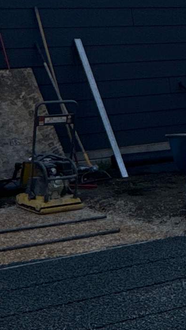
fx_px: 772
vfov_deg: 19.8
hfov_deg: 12.6
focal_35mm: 88
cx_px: 328
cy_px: 539
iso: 50
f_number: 2.2
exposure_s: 1/1709
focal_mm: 2.22
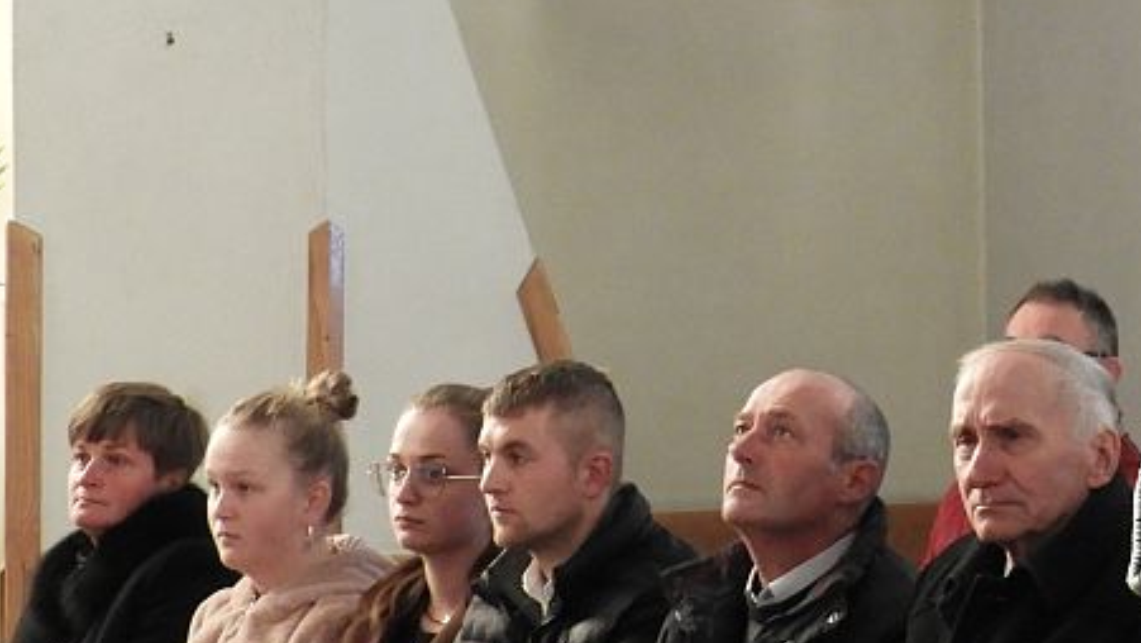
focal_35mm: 198
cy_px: -91
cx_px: 1138
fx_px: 5992
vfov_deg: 6.1
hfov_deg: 10.8
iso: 400
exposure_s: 1/20
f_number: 4.5
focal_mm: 14.3
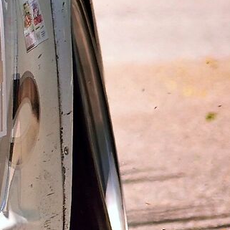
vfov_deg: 1.0
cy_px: -54
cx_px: -517
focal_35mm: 1765
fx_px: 13269
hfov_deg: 1.0
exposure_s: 1/1250
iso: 400
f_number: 5
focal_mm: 185
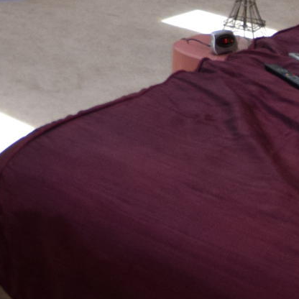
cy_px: -208
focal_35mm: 101
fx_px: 988
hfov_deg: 15.9
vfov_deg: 15.3
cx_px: -134
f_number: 5.6
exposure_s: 1/125
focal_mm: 11
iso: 560
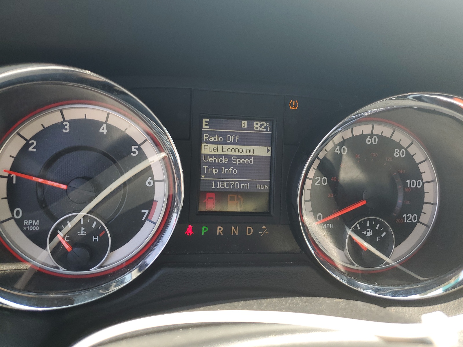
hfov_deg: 67.3
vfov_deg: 53.1
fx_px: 348
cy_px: 174
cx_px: 232
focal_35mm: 26
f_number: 1.5
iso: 50
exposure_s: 1/213
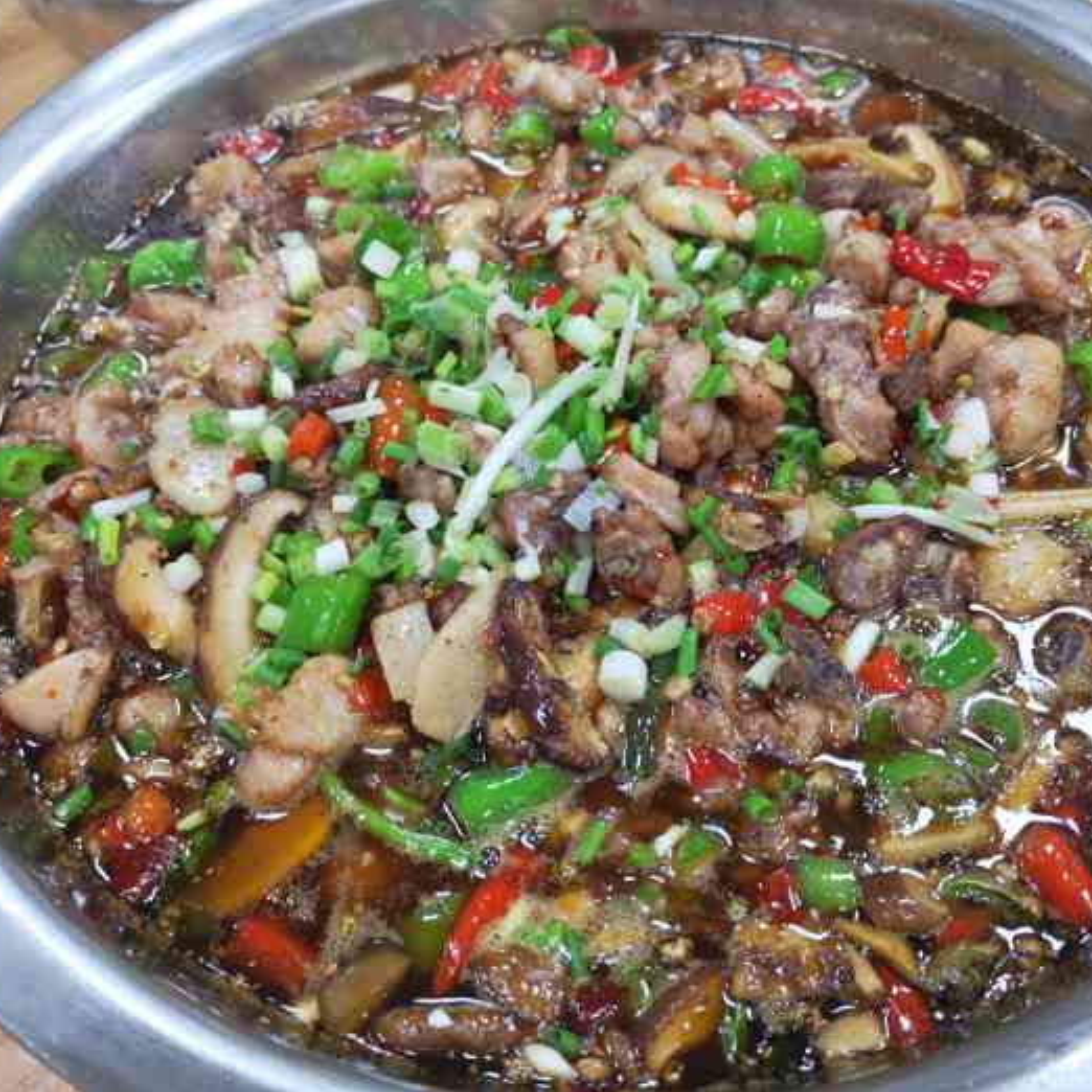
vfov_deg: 51.1
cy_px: 545
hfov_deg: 51.0
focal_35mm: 32
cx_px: 600
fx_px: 1142
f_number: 1.8
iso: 160
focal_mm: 3.95
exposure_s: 1/50
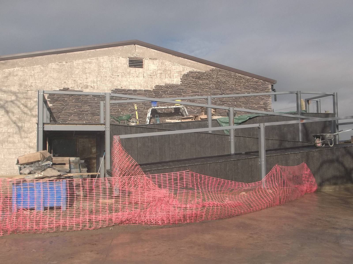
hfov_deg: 55.4
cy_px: 132
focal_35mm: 33
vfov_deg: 42.9
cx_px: 176
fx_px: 337
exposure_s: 1/250
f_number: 8
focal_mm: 5.9
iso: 80
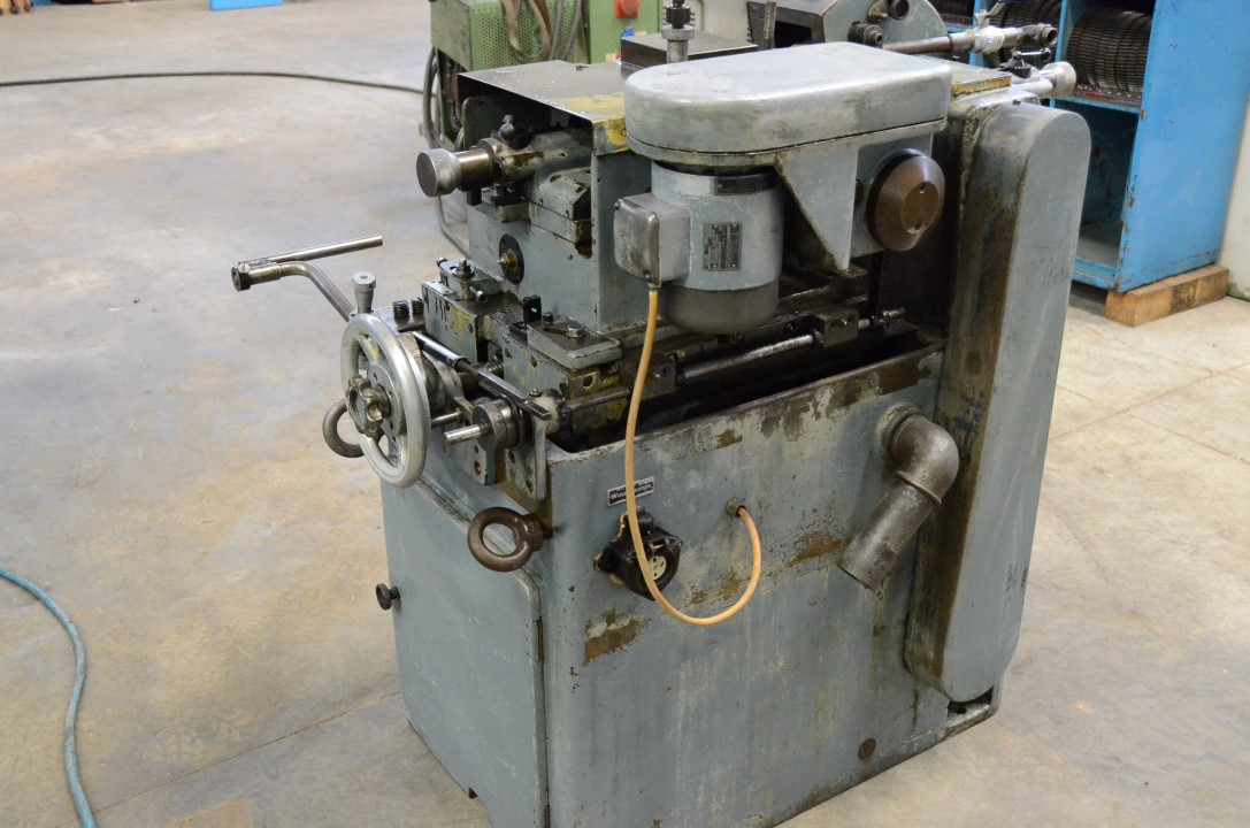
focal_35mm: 39
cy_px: 414
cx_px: 625
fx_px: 1351
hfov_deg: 49.6
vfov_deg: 34.1
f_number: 4.5
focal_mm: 26
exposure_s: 1/80
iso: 6400
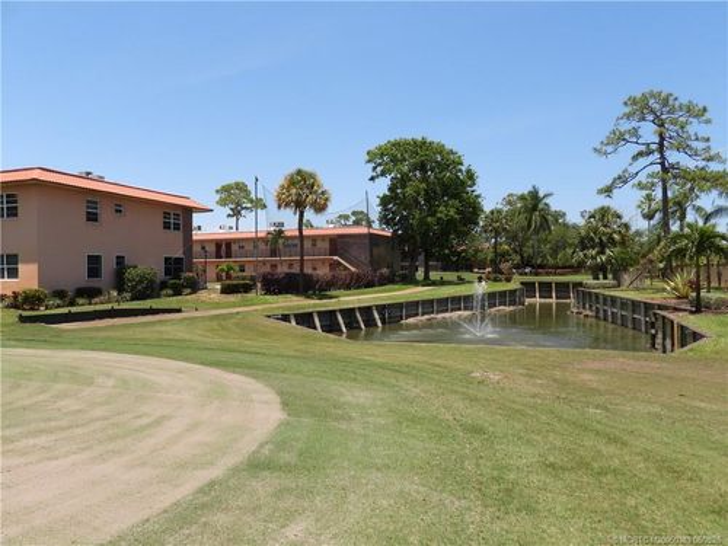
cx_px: 364
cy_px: 273
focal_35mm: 24
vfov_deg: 56.8
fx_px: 505
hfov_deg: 71.6
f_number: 2.8
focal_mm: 4.3
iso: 100
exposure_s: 1/1600
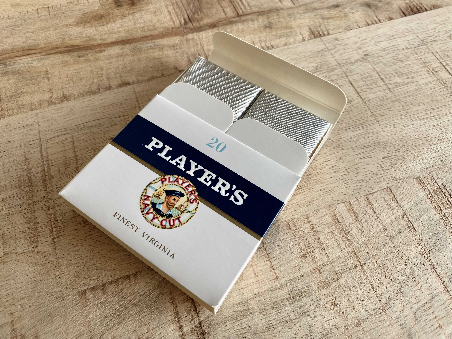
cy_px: 170
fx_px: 339
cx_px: 226
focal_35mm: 26
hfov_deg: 67.3
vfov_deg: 53.1
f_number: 1.8
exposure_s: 1/122
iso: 50
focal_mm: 4.2
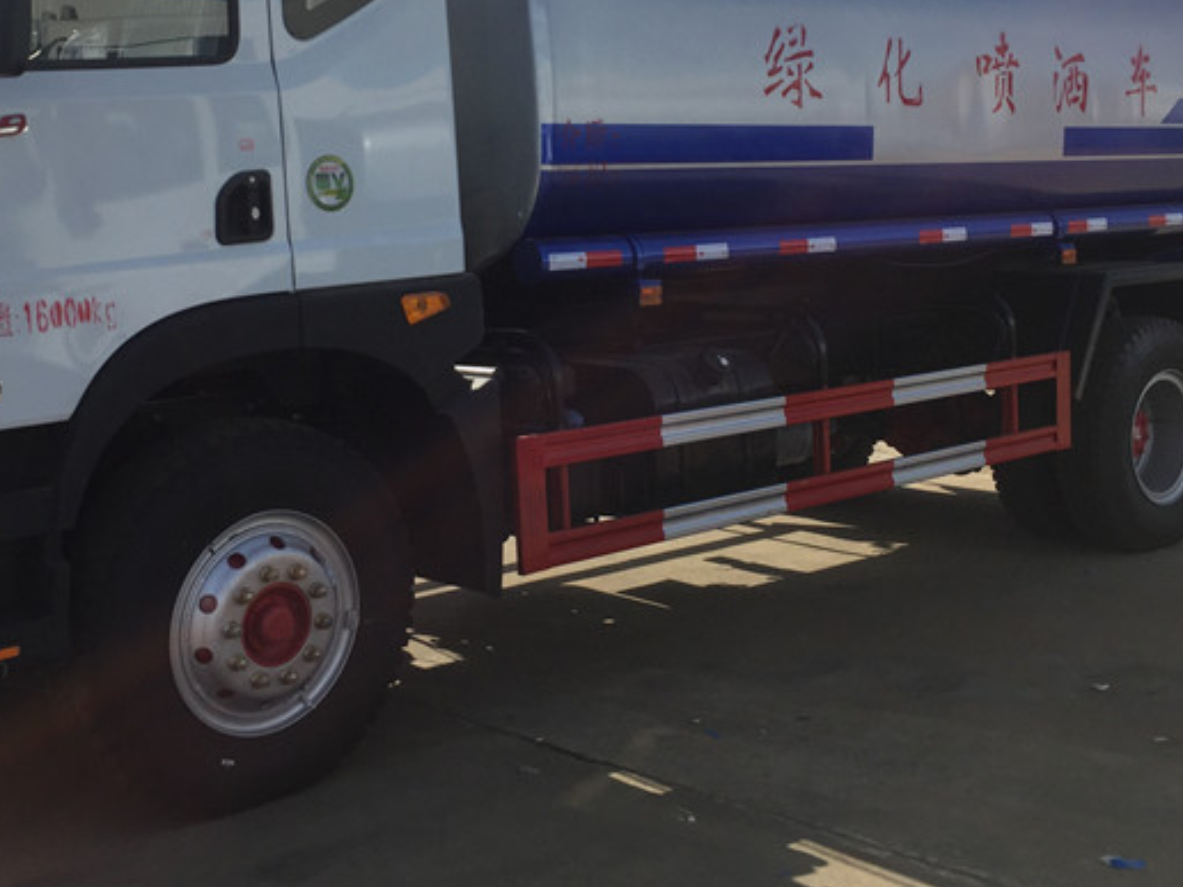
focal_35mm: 45
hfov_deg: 42.0
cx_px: 534
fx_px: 1538
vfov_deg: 32.0
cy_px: 316
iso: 32
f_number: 2.2
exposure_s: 1/1883
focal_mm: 4.15
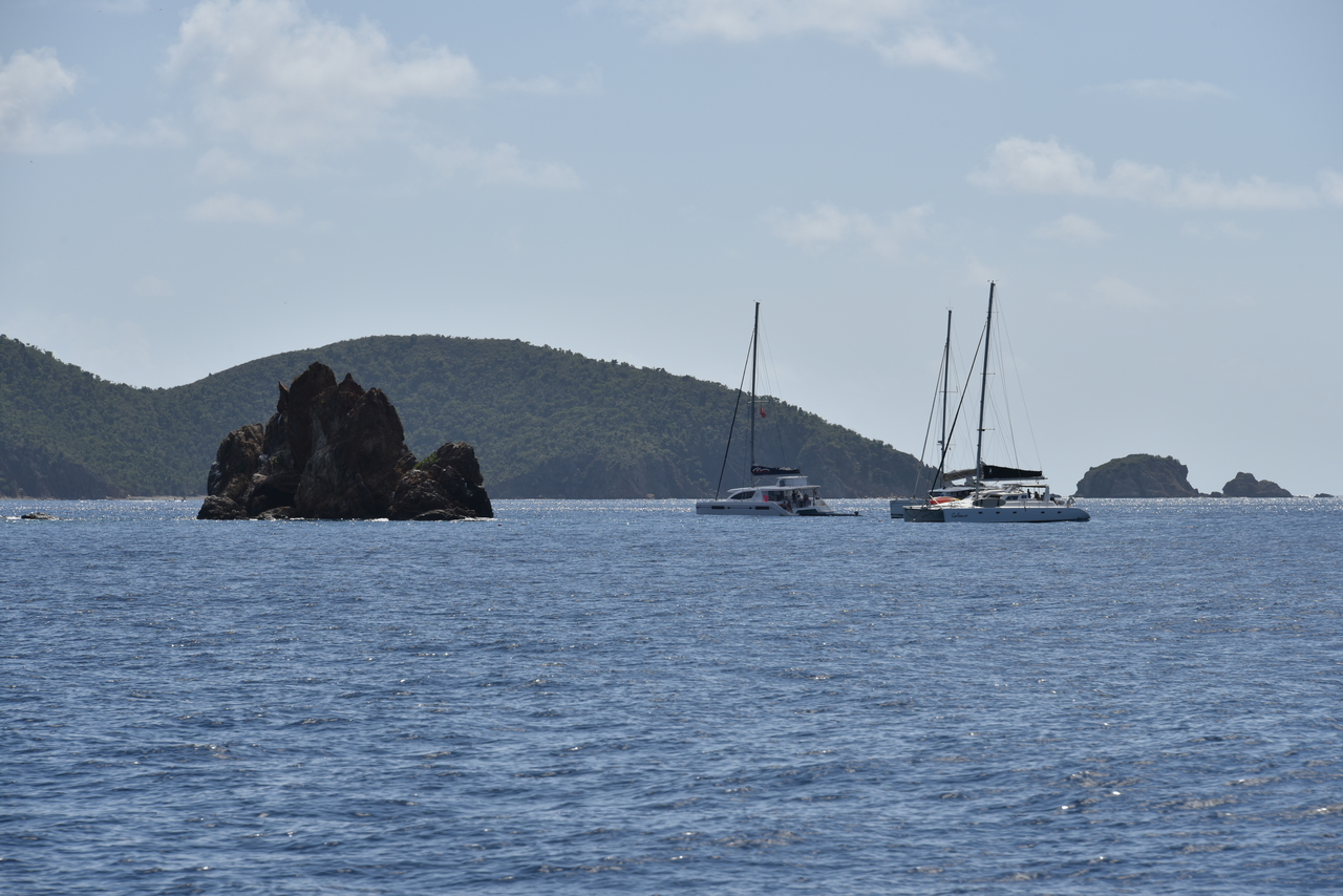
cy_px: 448
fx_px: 6716
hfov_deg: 11.4
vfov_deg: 7.6
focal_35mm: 180
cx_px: 672
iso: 100
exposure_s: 1/500
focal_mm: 180
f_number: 11
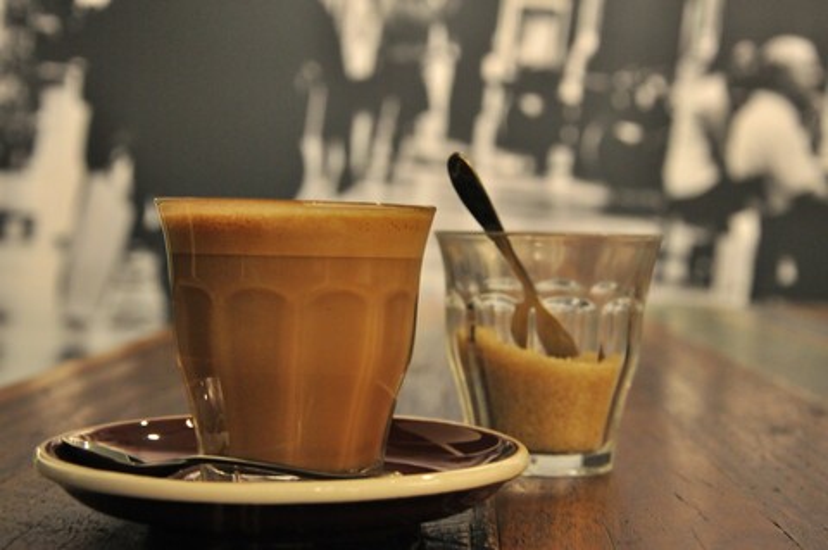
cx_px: 414
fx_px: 1723
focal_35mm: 75
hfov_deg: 27.0
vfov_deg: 18.1
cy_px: 275
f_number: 7.1
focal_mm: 50
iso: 1600
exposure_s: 1/50
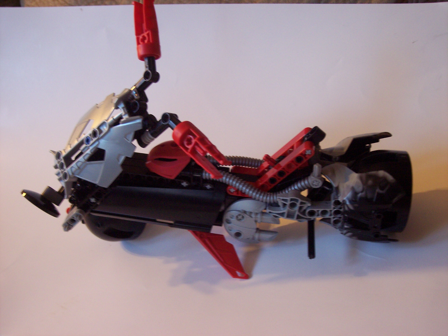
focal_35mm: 39
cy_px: 168
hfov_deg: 47.9
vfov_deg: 36.8
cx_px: 224
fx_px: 505
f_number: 3.4
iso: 200
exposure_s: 1/10
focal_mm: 8
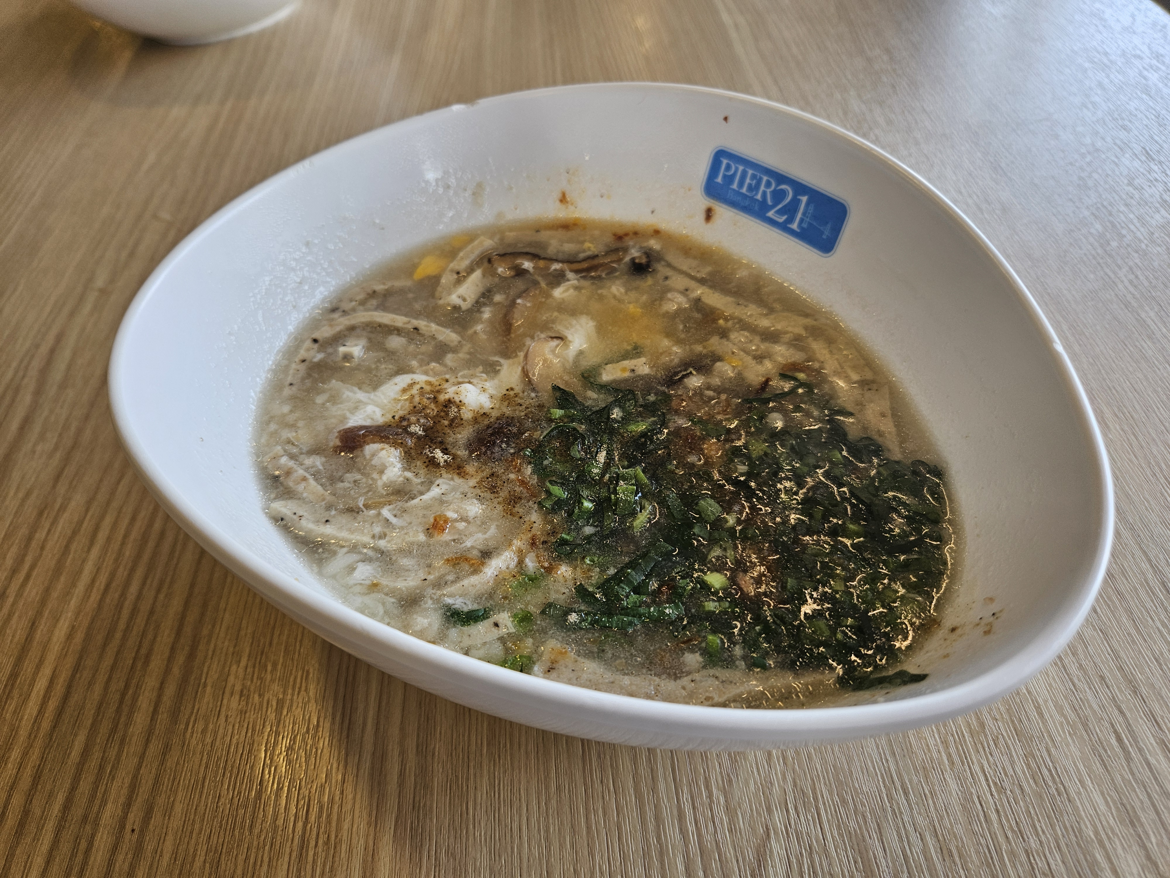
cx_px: 585
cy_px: 439
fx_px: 777
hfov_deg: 73.9
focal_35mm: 23
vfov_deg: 58.9
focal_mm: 5.4
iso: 64
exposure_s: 1/100
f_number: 1.8
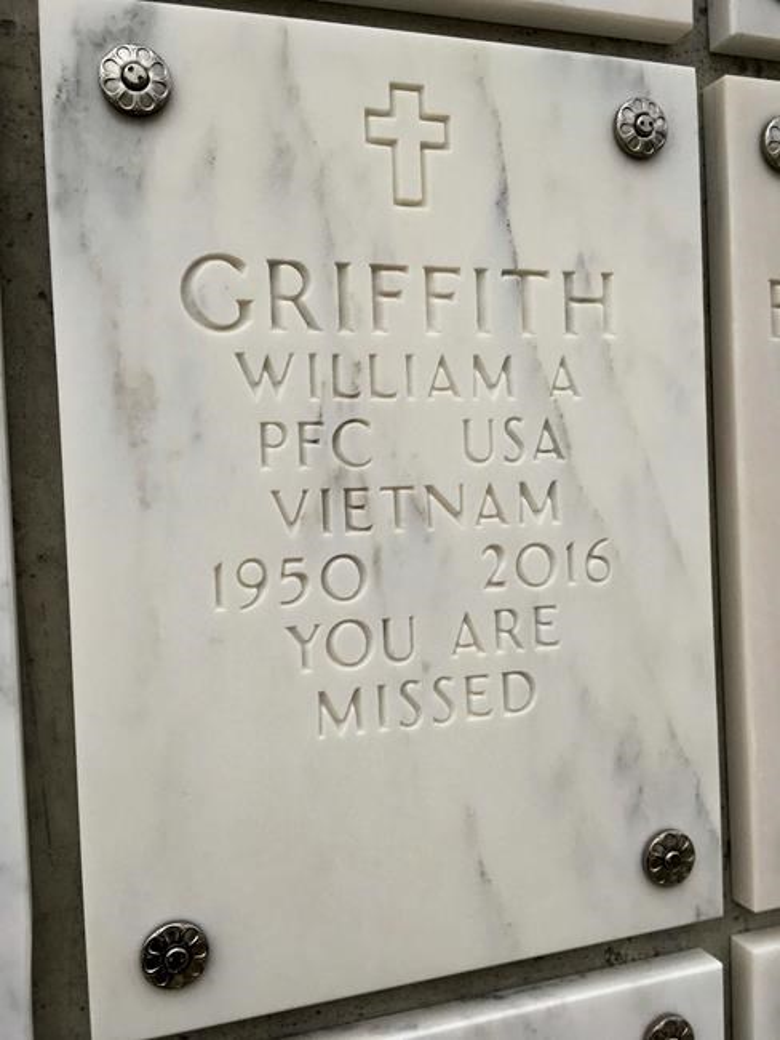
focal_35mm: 29
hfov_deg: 48.3
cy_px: 520
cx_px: 390
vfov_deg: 61.6
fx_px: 871
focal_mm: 4.15
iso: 40
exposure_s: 1/120
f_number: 2.2
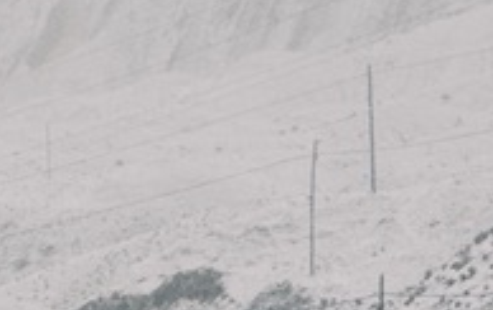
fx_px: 9018
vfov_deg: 2.0
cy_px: 168
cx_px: -480
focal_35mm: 670
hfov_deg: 3.1
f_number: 2.8
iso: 50
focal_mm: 15.66
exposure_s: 1/951
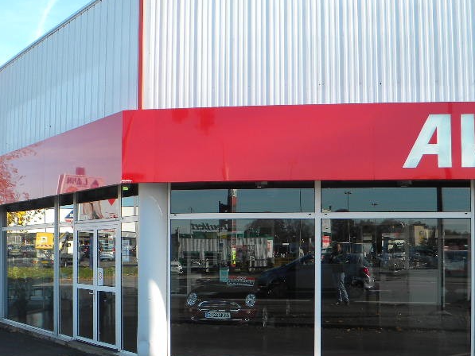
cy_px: 238
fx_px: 659
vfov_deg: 30.1
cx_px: 223
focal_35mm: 48
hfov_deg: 39.6
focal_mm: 5
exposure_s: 1/357
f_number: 3.5
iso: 80
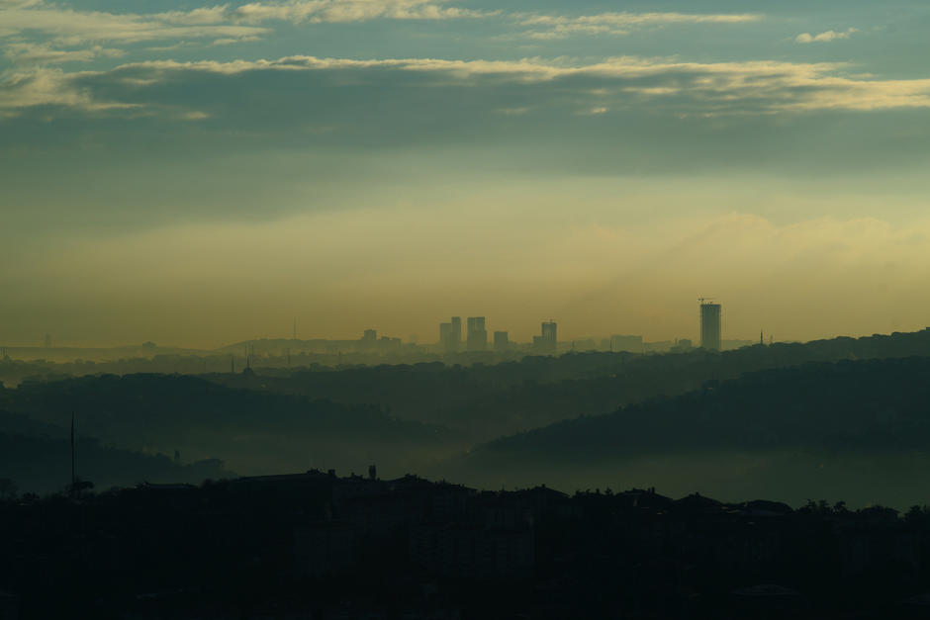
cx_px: 465
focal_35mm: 135
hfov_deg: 15.2
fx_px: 3488
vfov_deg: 10.2
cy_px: 310
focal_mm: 135
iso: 100
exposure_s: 1/750
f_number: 9.5
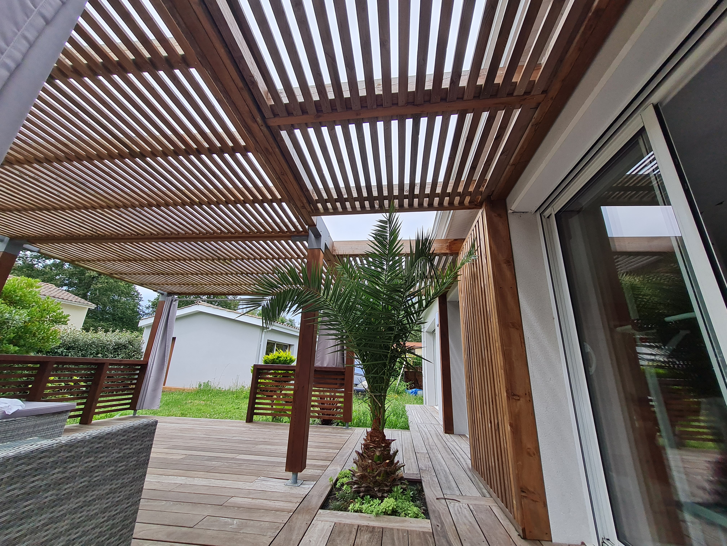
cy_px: 273
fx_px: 273
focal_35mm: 13
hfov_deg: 106.2
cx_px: 364
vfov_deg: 89.9
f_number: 2.2
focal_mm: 1.74
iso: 50
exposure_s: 1/766
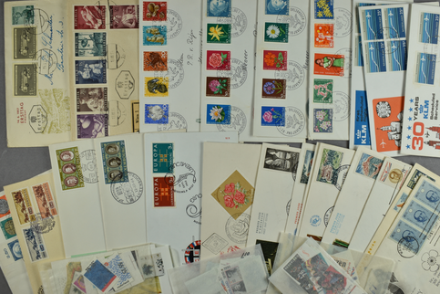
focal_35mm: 38
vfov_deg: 35.1
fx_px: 464
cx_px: 229
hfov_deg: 50.7
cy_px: 146
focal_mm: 24
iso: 100
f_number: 22
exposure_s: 1/10
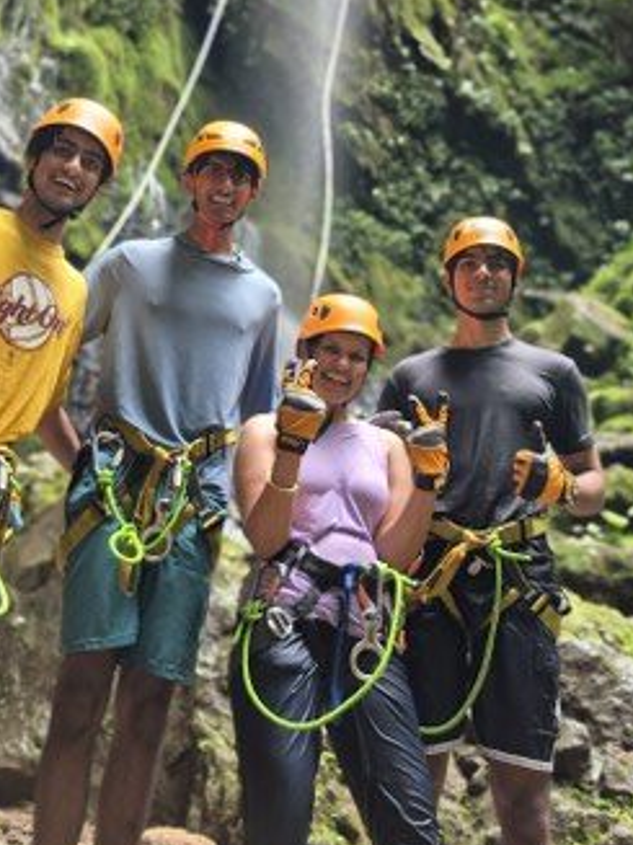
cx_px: 310
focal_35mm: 45
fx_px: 1098
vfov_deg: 40.5
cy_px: 181
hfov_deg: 32.2
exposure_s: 1/120
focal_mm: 5.4
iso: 100
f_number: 1.8
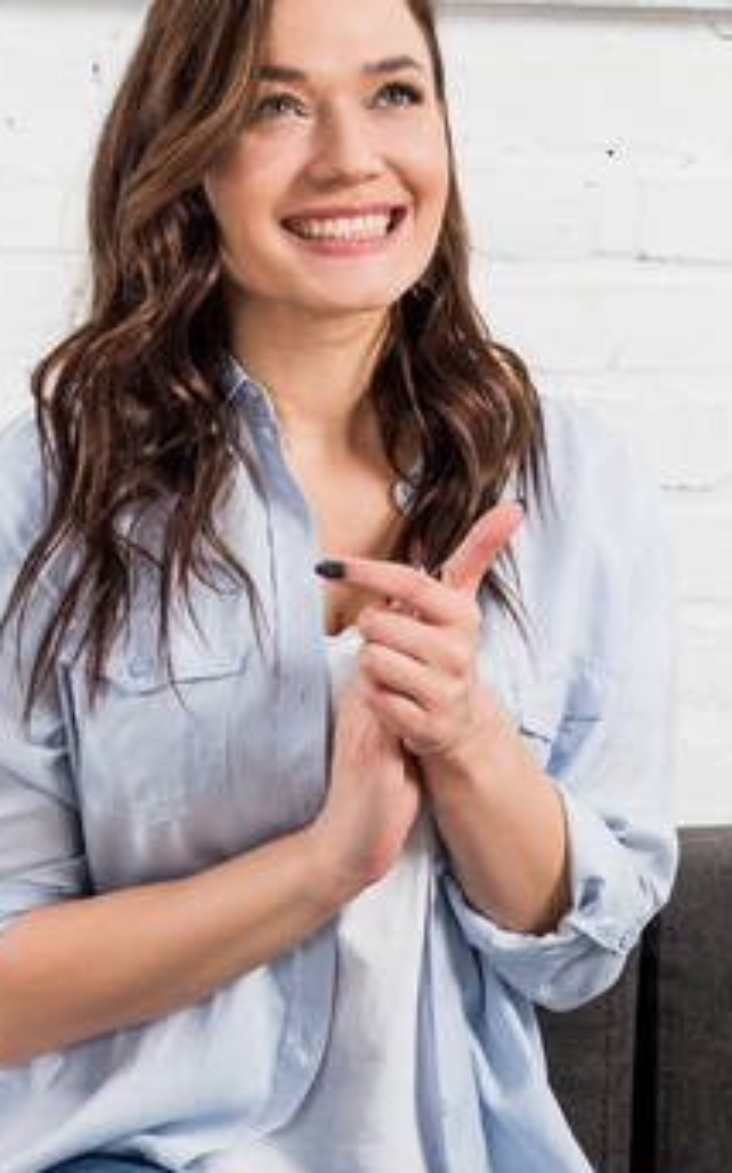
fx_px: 4858
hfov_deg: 8.4
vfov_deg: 13.8
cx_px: 1069
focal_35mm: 152
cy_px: 457
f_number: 8
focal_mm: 50
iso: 125
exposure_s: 1/200
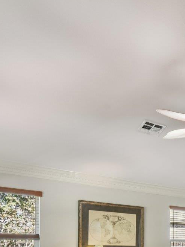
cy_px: 241
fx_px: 299
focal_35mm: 42
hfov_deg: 27.2
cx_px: 255
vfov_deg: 39.9
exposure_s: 1/20
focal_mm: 14
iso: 400
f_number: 8
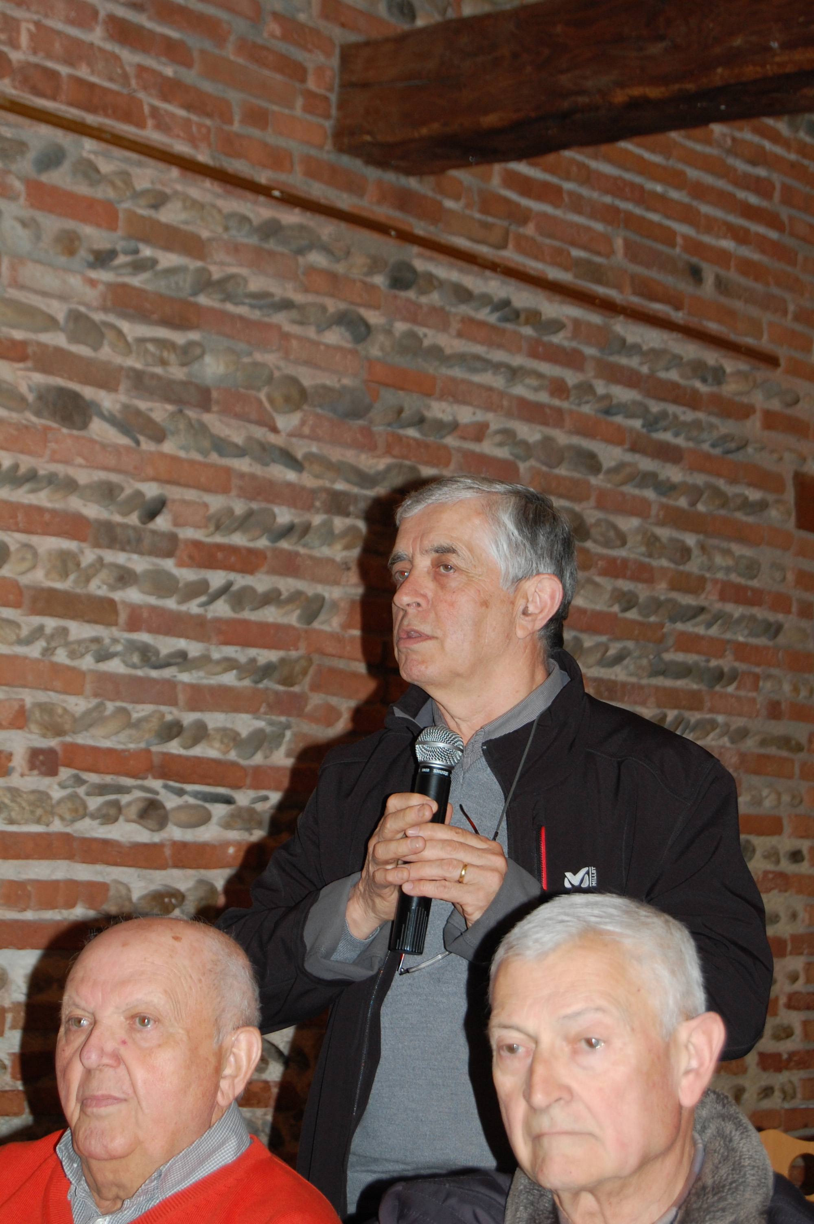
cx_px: 407
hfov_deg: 16.5
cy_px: 612
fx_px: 2803
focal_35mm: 82
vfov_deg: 24.6
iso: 400
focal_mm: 55
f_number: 5.6
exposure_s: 1/60
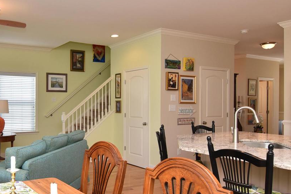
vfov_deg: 41.1
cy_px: 106
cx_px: 68
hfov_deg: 55.5
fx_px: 259
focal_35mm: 32
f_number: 8
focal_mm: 12
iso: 800
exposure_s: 1/100
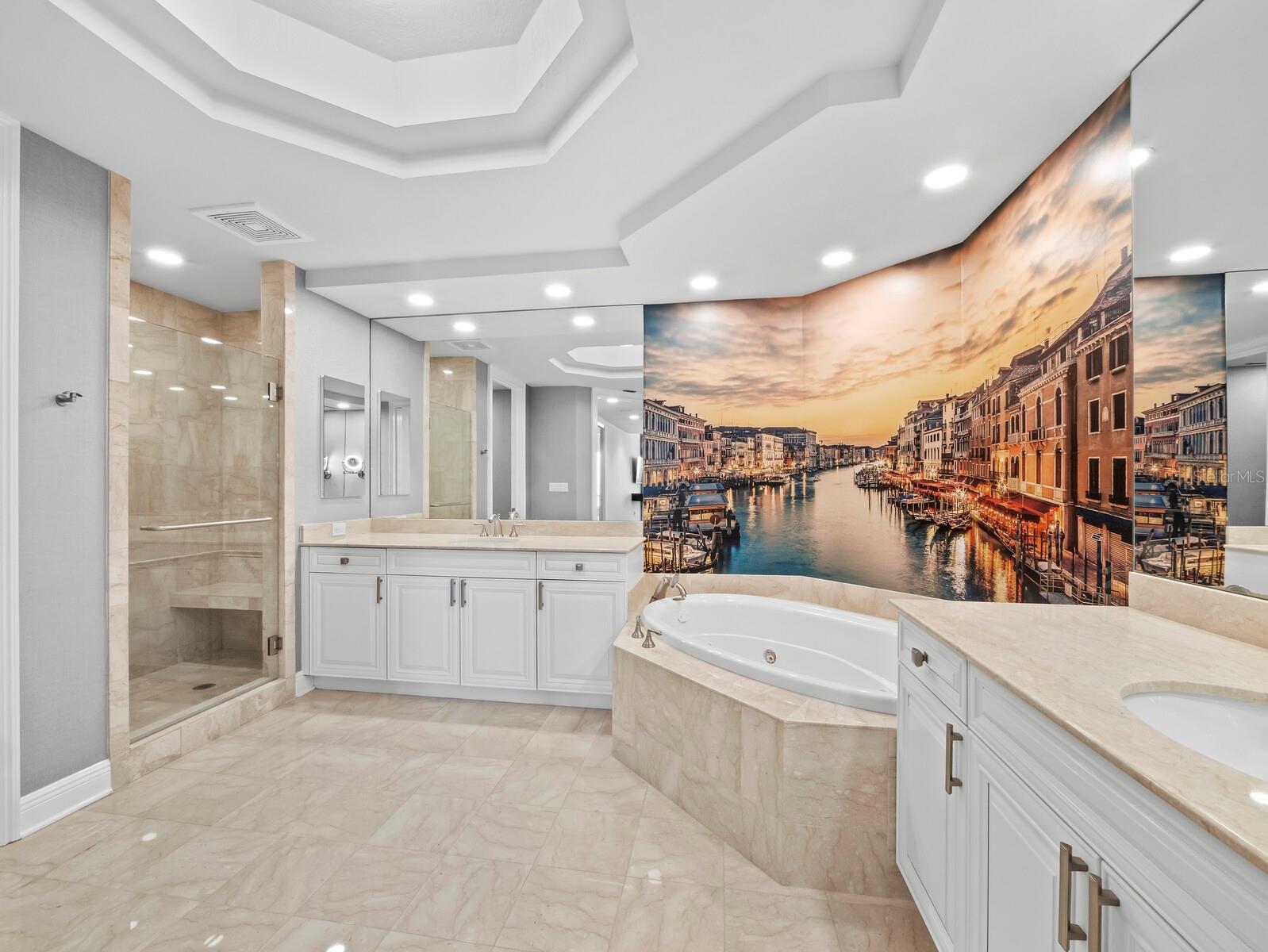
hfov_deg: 102.0
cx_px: 634
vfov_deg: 85.7
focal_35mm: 14
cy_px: 476
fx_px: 513
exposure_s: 1
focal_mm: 7
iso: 320
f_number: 14
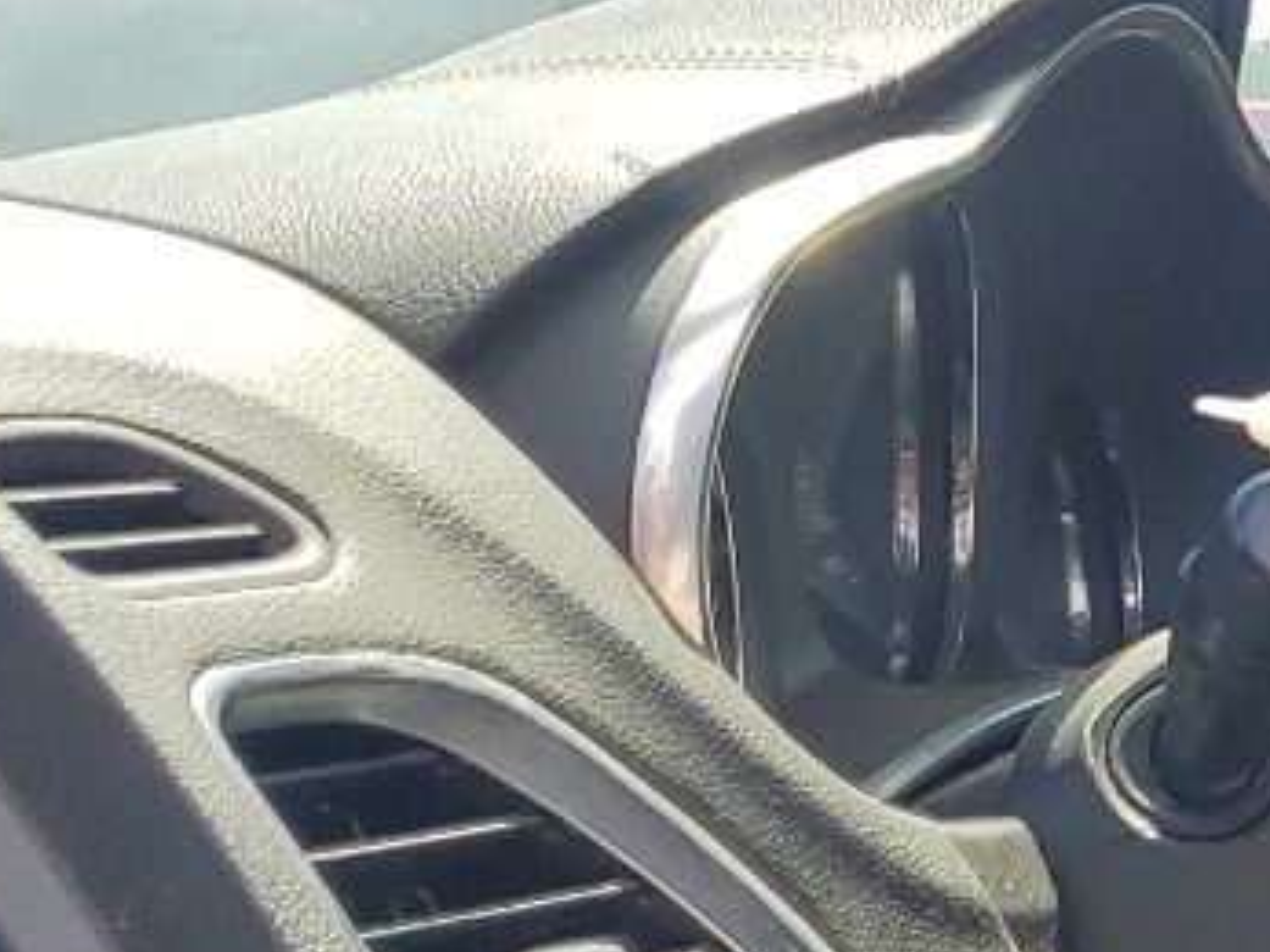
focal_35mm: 120
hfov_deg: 14.2
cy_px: 1080
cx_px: 2408
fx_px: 4401
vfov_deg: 12.1
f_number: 1.5
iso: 50
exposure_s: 1/588
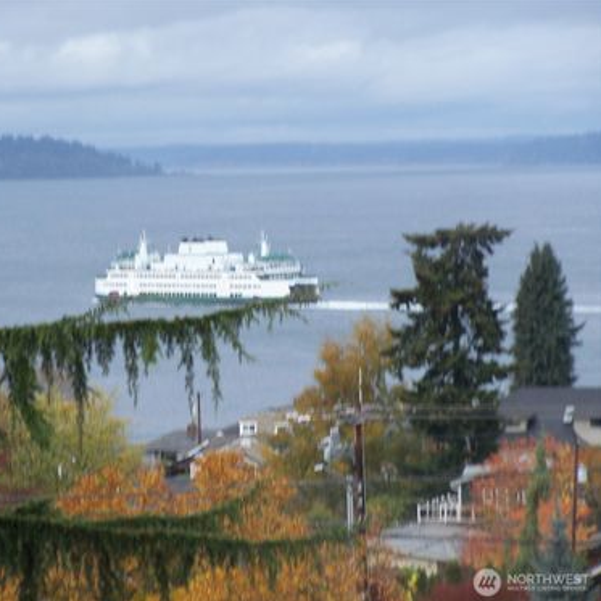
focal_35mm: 205
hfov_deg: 8.5
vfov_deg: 8.5
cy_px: 300
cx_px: 201
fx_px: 4027
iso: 80
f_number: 4.3
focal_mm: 30.5
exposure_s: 1/125
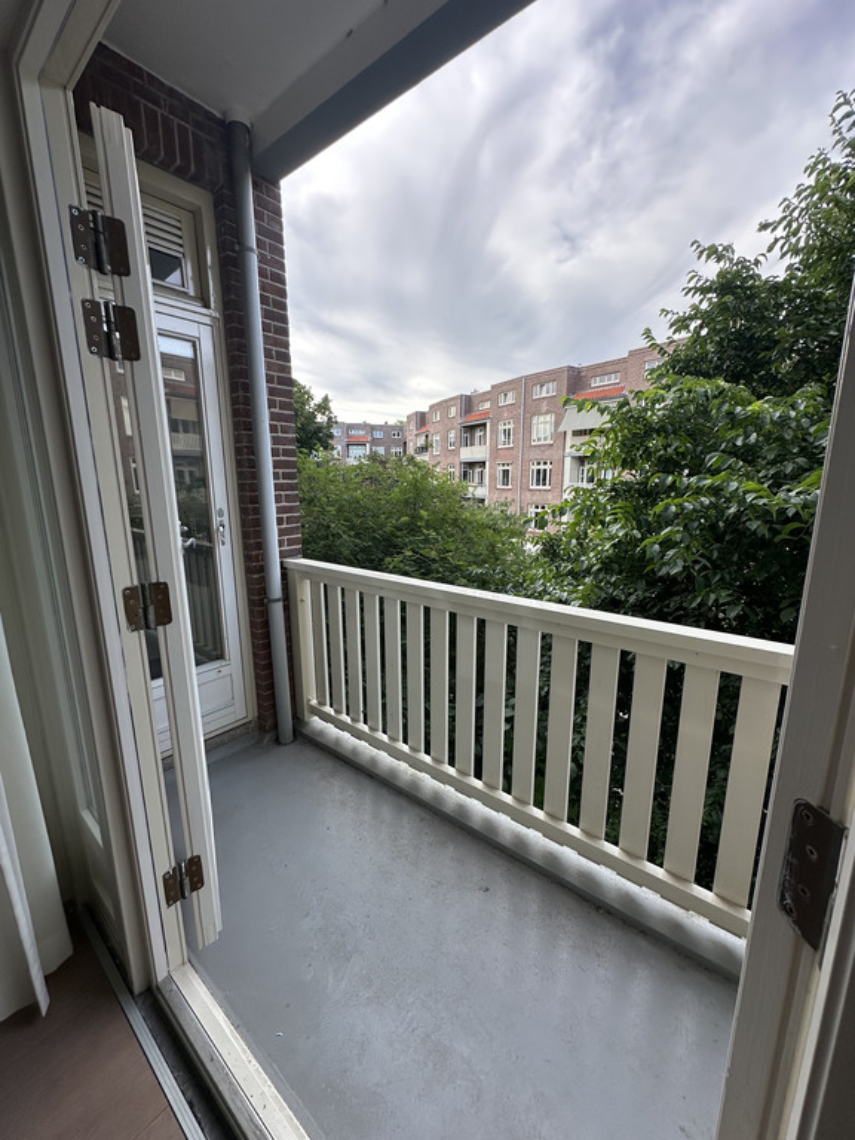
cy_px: 570
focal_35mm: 14
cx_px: 428
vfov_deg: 102.1
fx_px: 461
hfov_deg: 85.7
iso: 40
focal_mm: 2.22
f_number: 2.2
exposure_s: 1/303
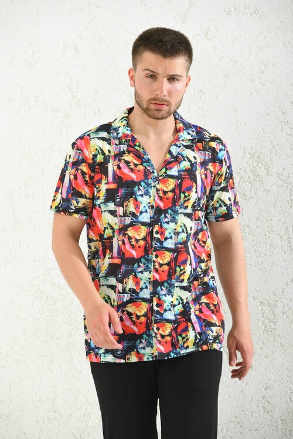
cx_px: 146
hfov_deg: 7.4
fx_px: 2258
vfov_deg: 11.1
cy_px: 220
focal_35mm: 185
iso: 125
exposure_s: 1/160
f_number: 7.1
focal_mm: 185
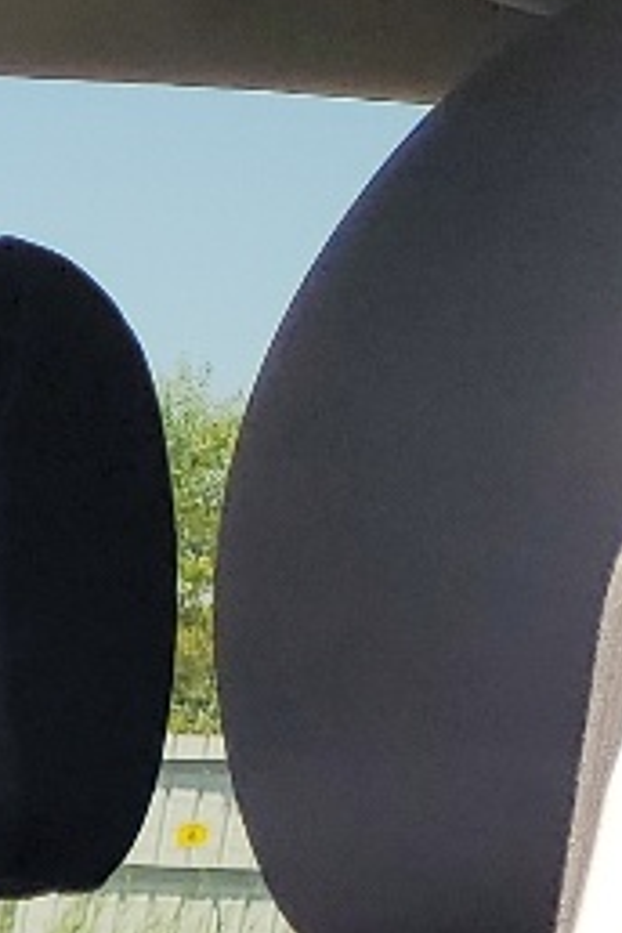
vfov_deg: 10.7
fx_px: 4354
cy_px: 2126
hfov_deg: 6.5
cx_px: -1902
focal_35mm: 168
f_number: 1.5
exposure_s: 1/526
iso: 50
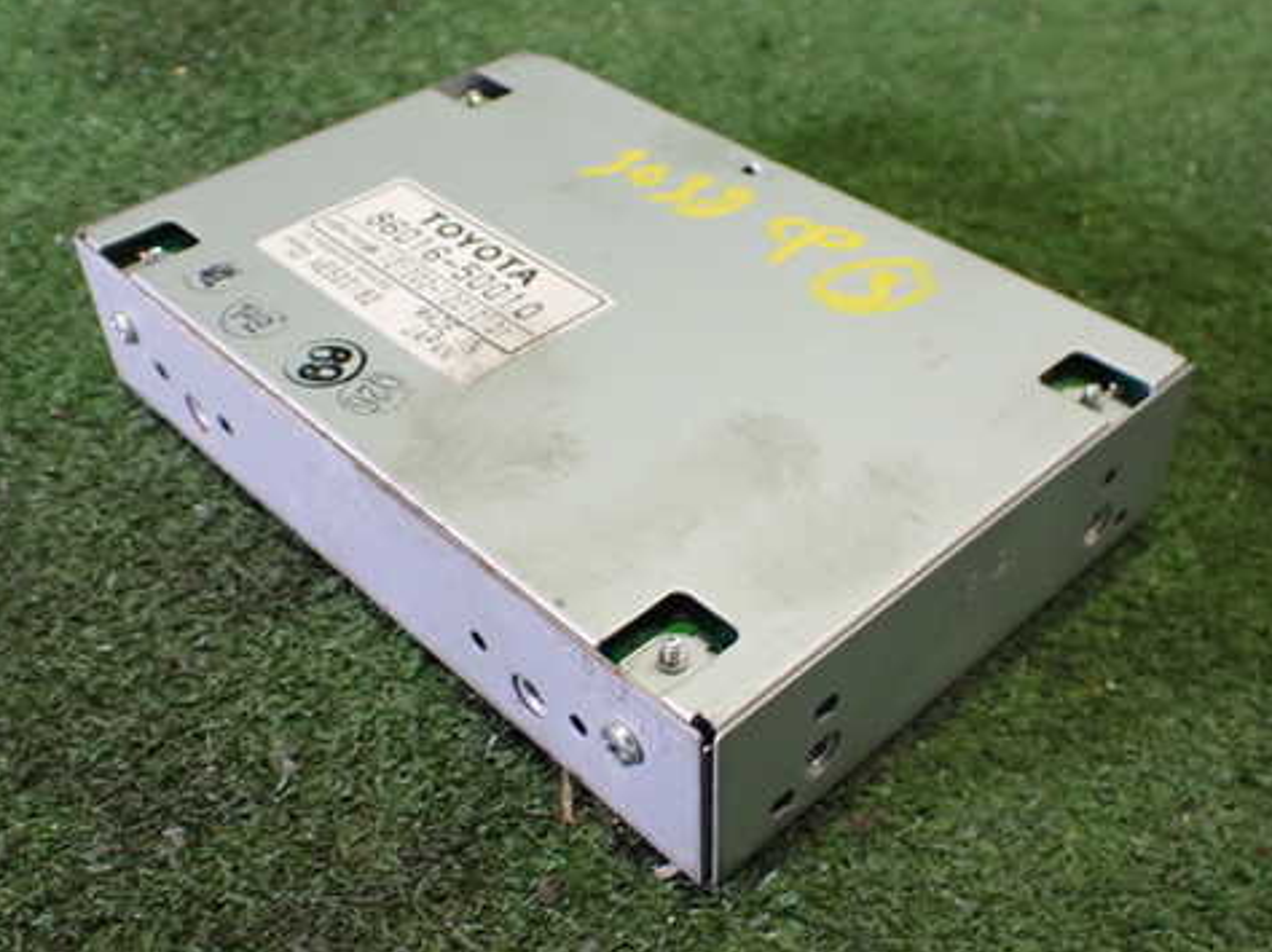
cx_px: 687
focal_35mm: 38
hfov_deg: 49.0
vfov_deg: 37.6
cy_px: 528
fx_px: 1396
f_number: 2.3
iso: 800
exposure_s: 1/80
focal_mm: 5.4
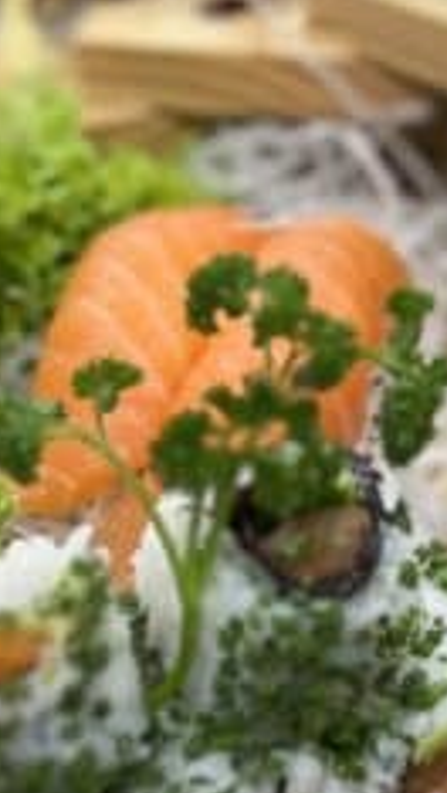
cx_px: 488
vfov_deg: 22.9
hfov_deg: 12.8
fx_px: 1955
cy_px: 413
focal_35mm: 93
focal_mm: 5.7
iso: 100
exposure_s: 1/100
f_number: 1.5
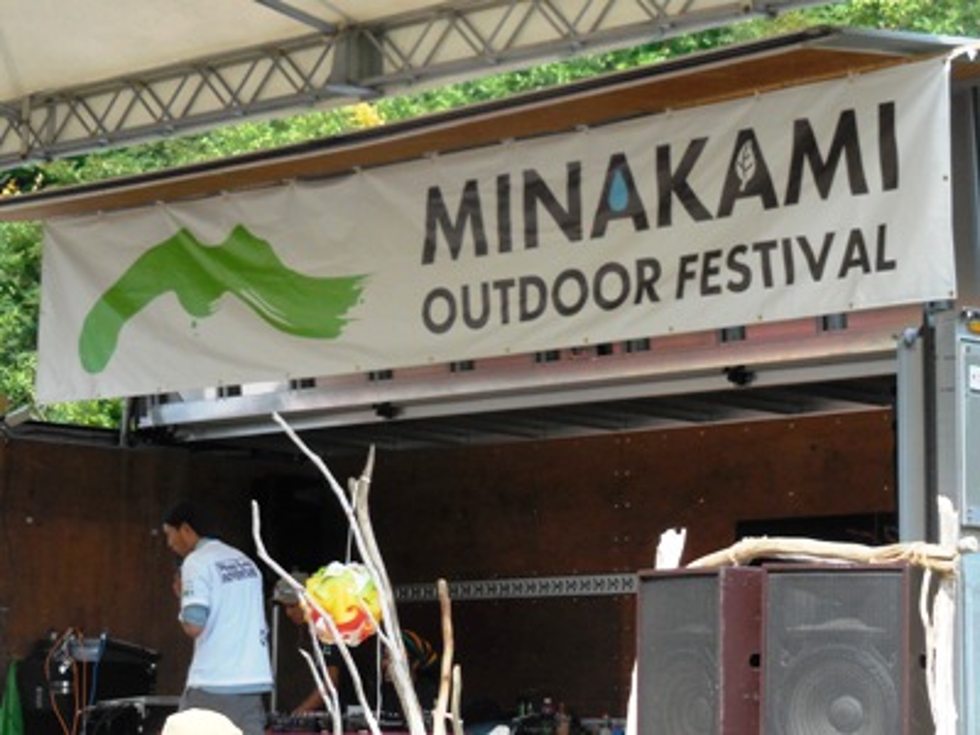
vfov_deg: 15.1
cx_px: 490
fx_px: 2774
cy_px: 368
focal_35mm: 98
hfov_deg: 20.0
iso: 400
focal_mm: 17.7
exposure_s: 1/500
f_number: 5
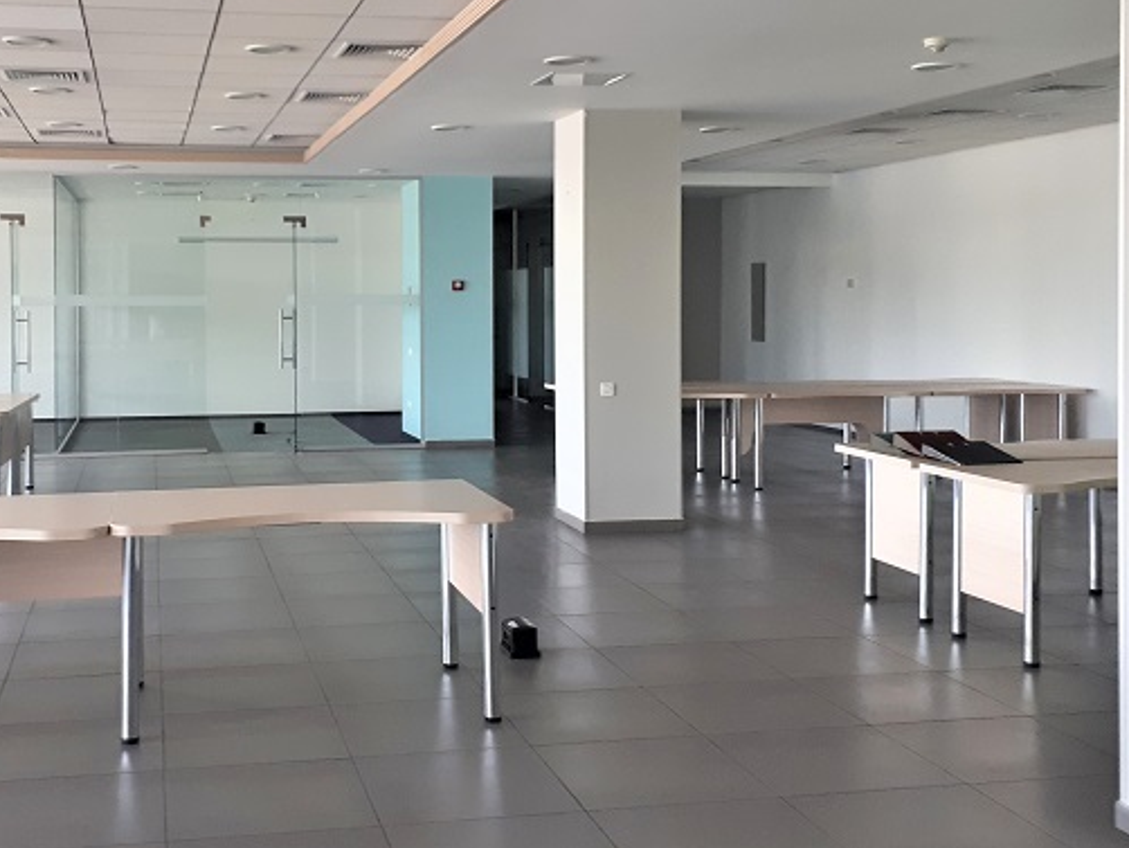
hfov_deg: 43.5
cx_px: 416
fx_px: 1403
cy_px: 315
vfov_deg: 33.4
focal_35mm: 43
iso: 100
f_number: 1.9
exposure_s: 1/33
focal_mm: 3.6
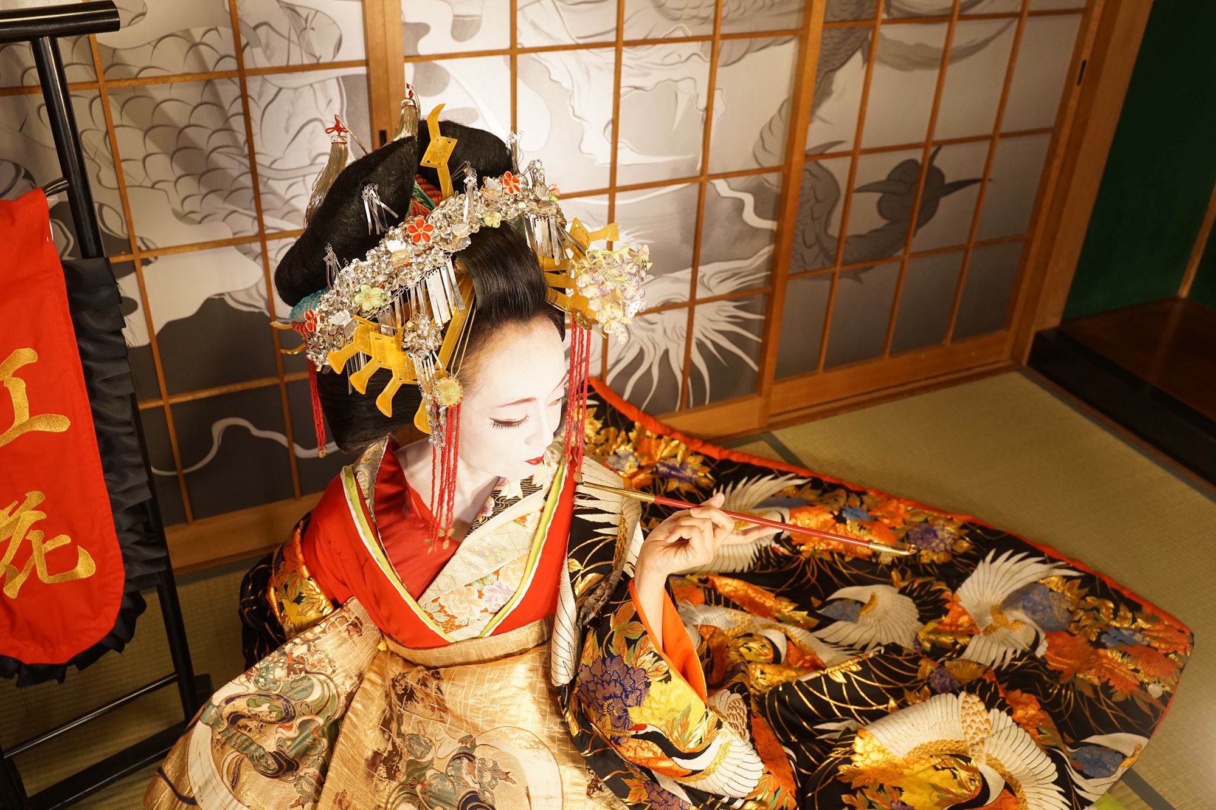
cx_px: 608
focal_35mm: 31
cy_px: 405
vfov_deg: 42.3
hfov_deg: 60.3
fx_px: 1047
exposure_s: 1/60
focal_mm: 31
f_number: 5.6
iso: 1000
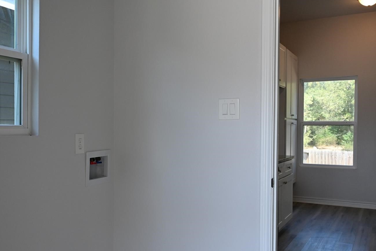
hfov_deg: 50.5
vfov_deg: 35.0
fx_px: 397
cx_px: 157
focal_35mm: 38
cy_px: 134
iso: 800
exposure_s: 1/60
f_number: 11
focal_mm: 24
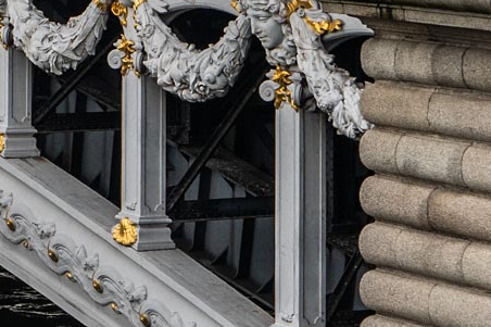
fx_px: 3061
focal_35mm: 225
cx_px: -355
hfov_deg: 8.8
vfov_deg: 6.0
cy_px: -219
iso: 100
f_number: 4
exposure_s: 1/200
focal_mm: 31.3
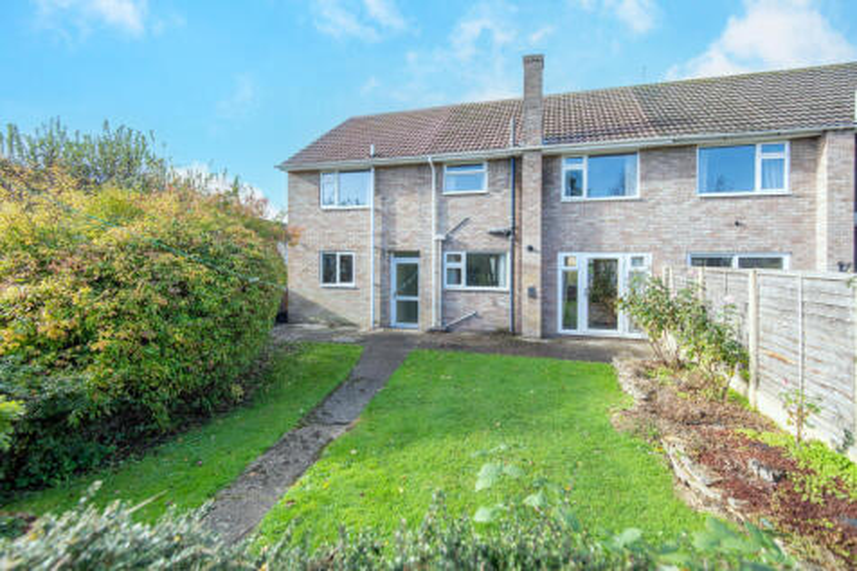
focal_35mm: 16
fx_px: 381
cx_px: 428
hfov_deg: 96.8
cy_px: 286
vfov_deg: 73.7
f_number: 6.3
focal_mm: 16
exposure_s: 1/800
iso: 400
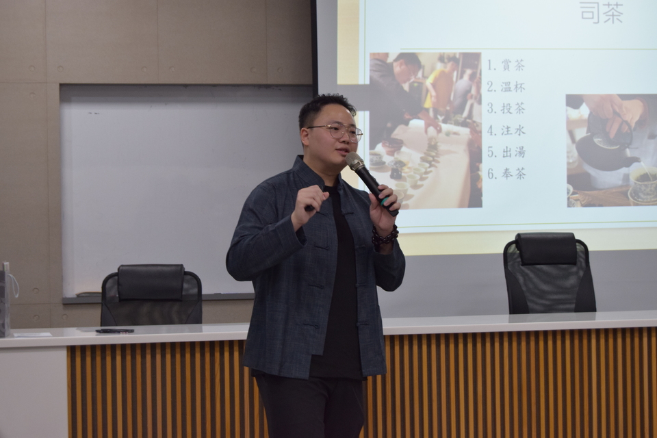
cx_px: 328
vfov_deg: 18.9
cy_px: 219
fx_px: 1314
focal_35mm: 72
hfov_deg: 28.1
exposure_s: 1/100
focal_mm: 48
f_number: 5.3
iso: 1000
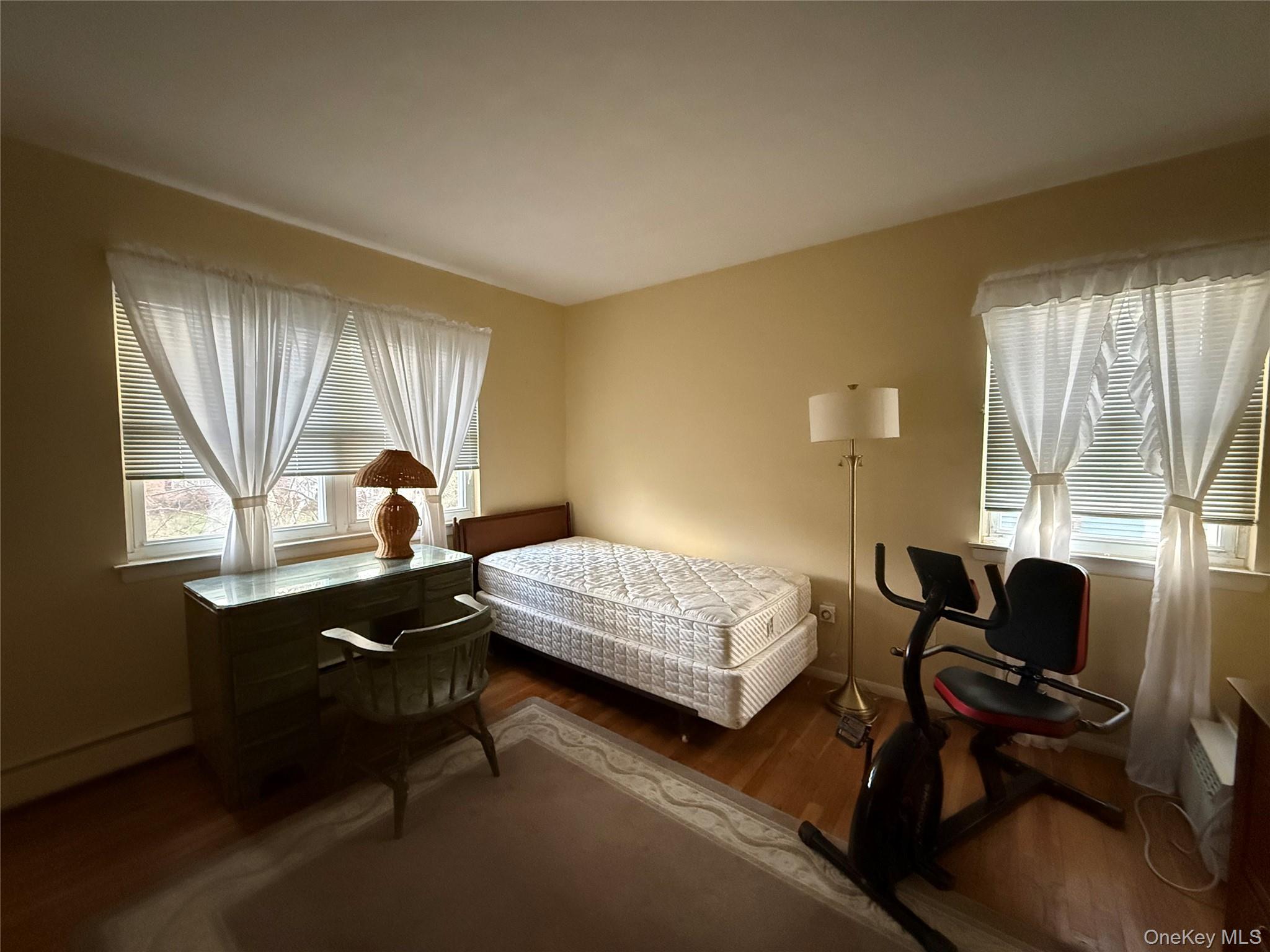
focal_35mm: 14
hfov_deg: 102.1
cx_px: 635
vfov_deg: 85.7
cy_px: 476
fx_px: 514
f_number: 2.2
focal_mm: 2.22
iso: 1250
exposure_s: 1/60
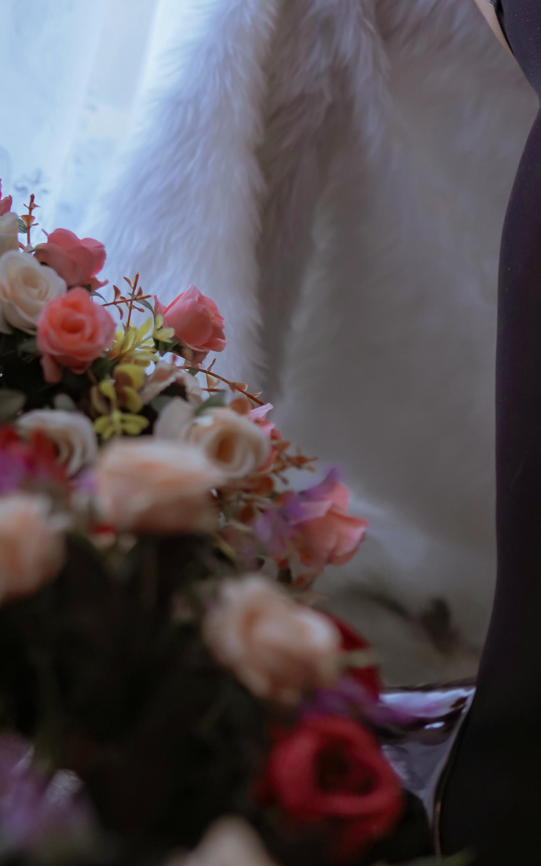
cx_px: 517
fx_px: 1581
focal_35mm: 67
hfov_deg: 19.0
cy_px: 452
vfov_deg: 30.6
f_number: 2.5
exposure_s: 1/160
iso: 640
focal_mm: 35
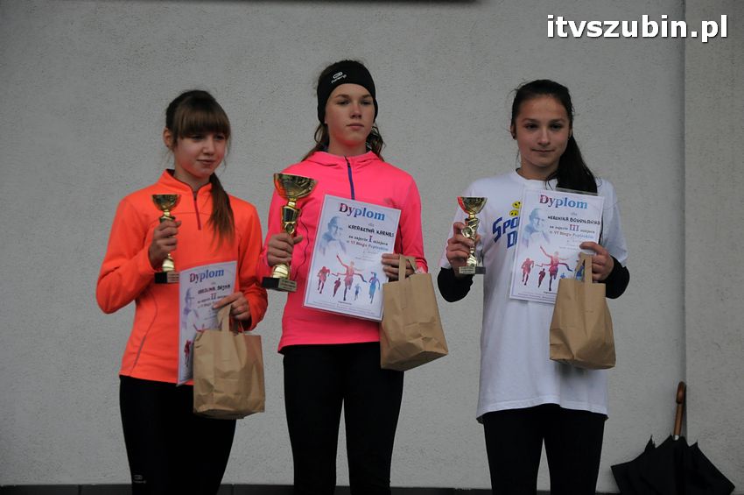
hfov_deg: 19.5
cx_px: 372
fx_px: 2168
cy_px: 248
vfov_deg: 13.0
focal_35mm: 105
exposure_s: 1/200
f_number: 5.3
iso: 1000
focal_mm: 70
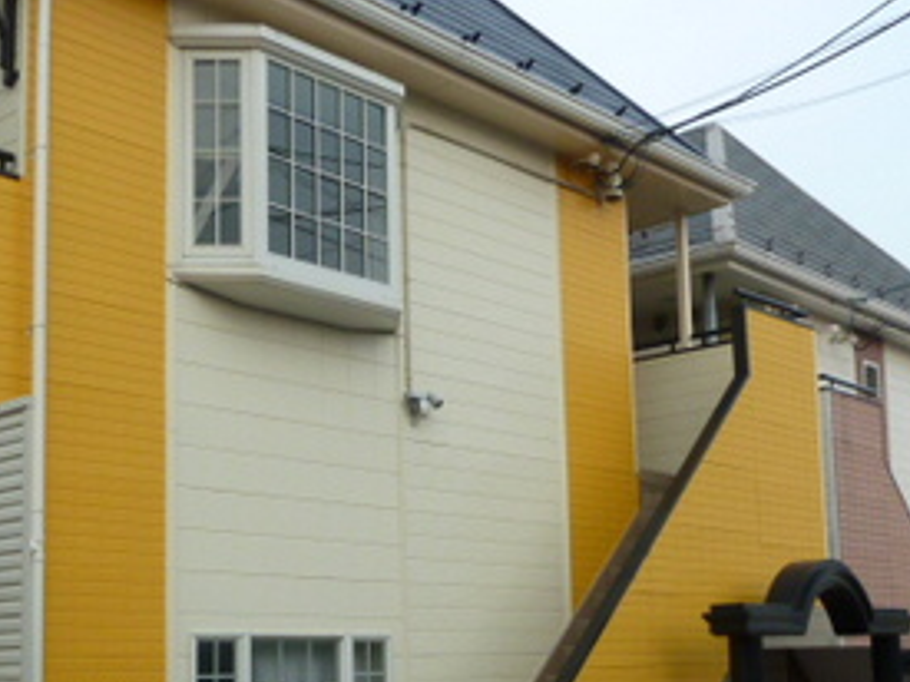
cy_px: 510
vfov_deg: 28.1
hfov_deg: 37.4
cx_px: 364
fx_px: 1340
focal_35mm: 51
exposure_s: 1/250
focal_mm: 4.1
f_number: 3.3
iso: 200
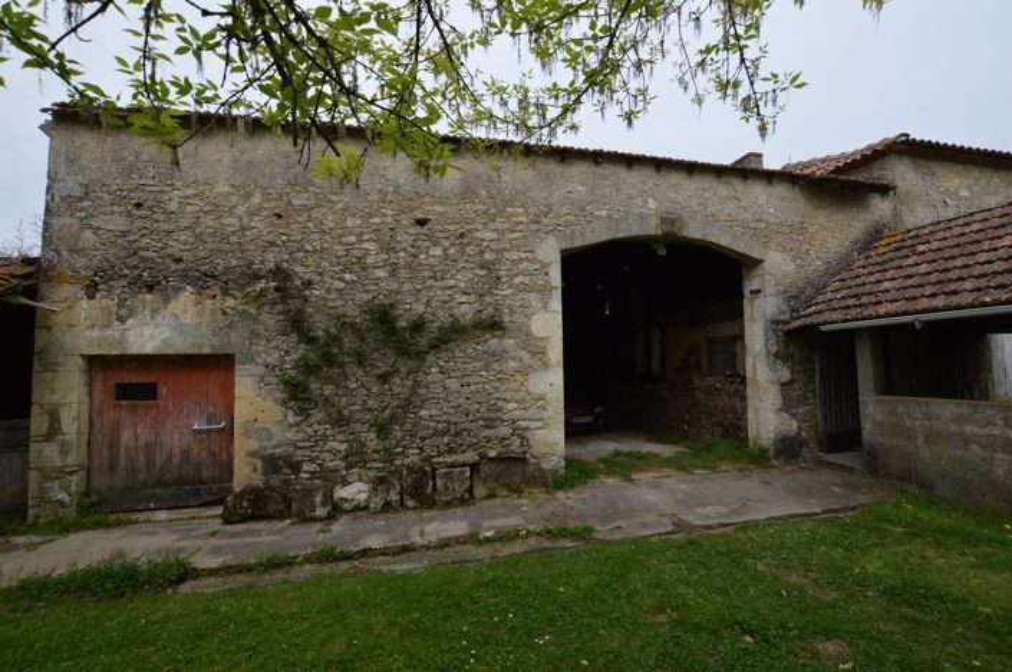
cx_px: 506
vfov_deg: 77.2
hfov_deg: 100.5
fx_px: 421
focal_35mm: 15
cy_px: 336
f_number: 7.1
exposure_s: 1/200
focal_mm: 10
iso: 100
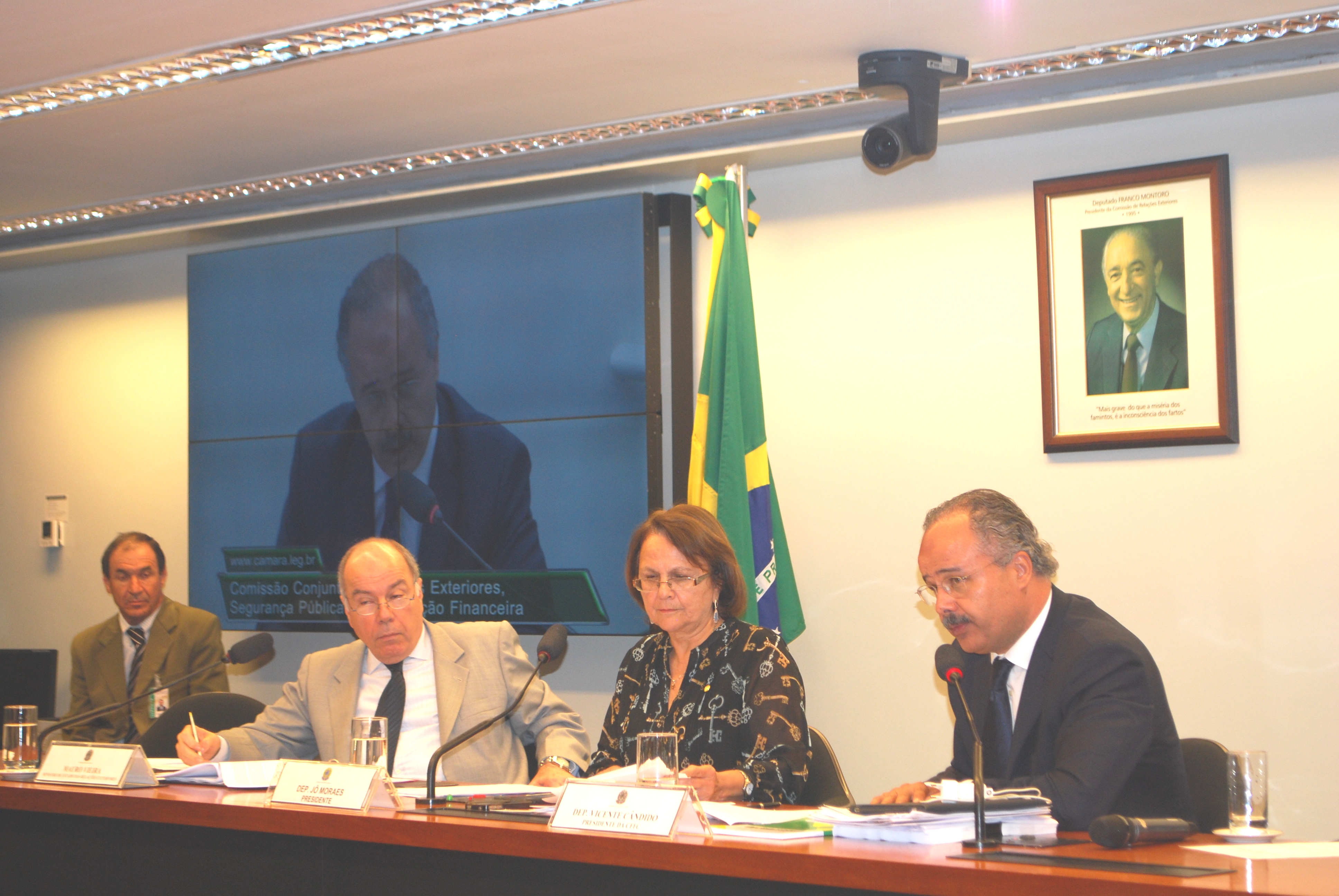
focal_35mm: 82
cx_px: 670
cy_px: 448
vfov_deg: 16.6
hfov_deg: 24.6
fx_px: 3072
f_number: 5.6
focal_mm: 55
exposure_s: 1/60
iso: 360
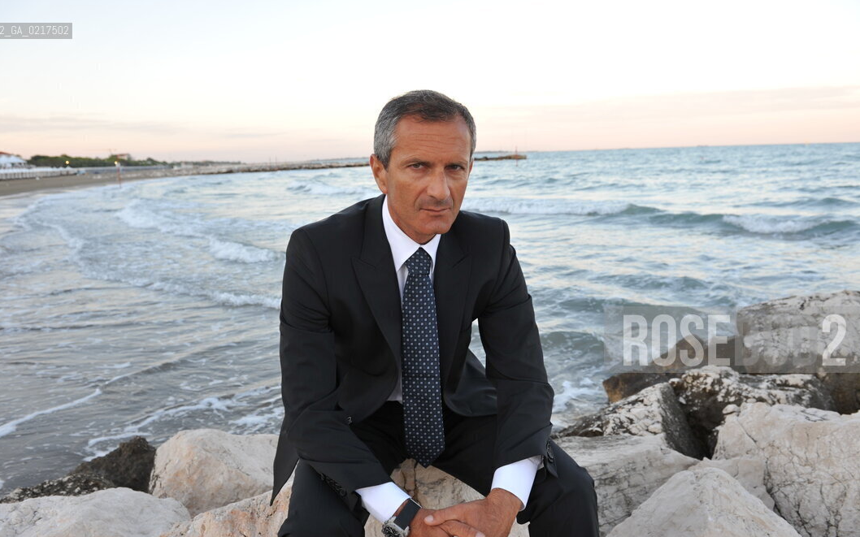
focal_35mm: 25
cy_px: 291
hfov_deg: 72.5
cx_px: 424
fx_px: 586
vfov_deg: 49.2
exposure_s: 1/100
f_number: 6.3
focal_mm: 24
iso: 400
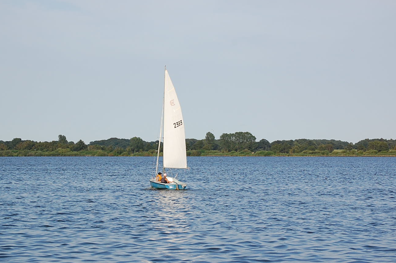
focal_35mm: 122
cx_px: 179
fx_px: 1341
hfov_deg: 16.8
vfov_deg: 11.2
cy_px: 111
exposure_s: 1/1000
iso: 400
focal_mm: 70
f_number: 8
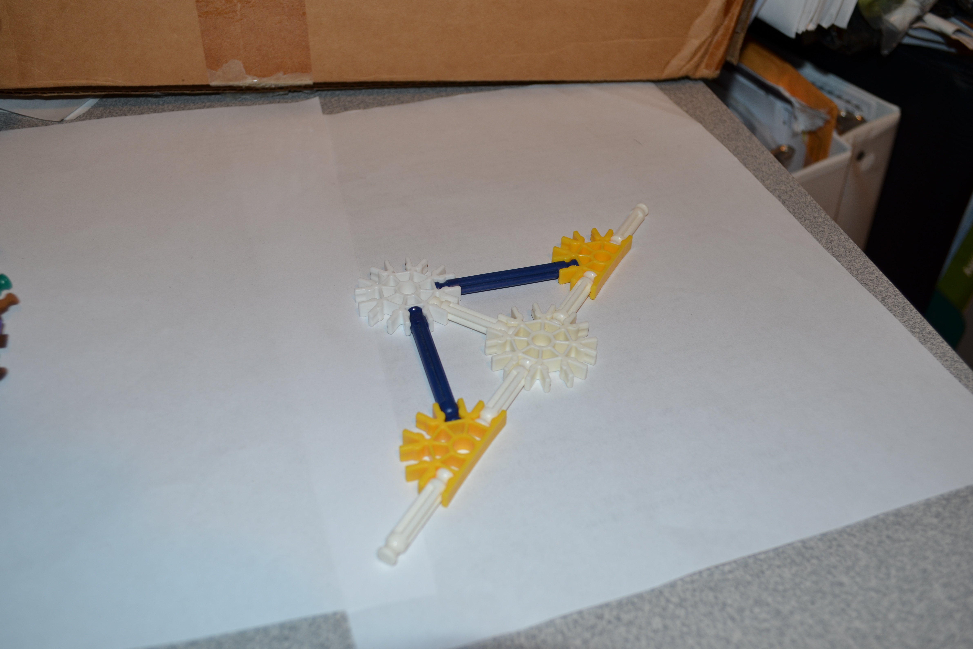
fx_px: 919
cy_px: 323
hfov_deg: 55.8
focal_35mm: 34
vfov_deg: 38.9
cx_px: 473
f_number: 5.6
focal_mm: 22
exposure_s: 1/30
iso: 200
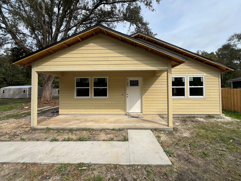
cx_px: 123
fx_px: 97
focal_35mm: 14
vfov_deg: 85.6
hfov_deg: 102.1
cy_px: 88
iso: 32
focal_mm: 1.57
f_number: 1.8
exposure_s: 1/1727
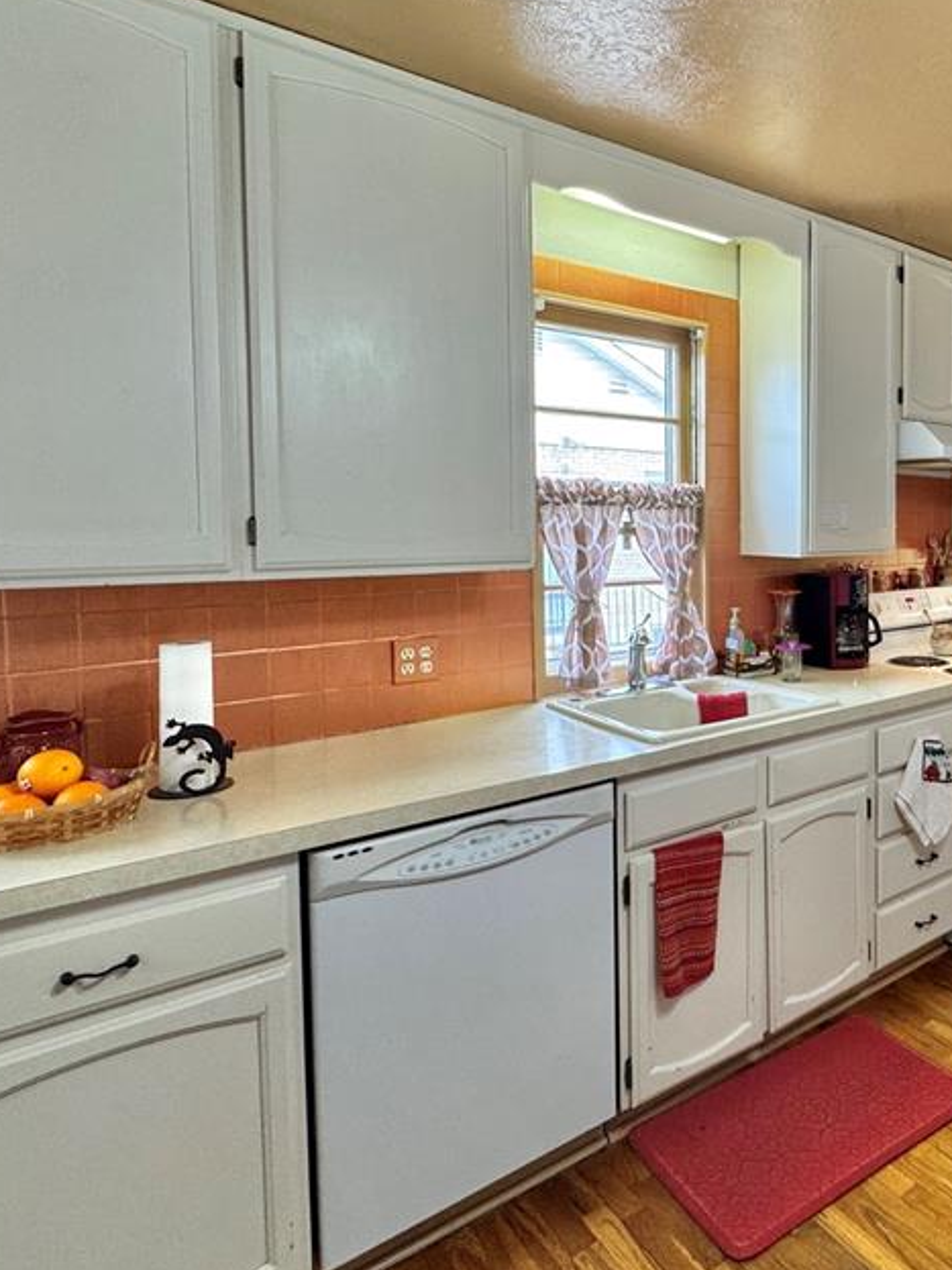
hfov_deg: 54.1
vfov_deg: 73.7
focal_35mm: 23
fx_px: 844
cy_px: 560
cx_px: 787
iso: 160
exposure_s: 1/120
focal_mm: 2.22
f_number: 2.2
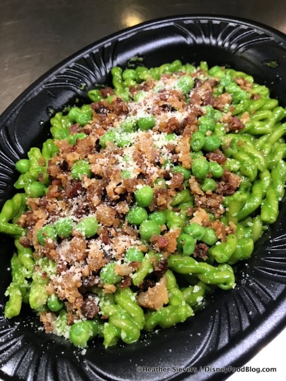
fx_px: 308
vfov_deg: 63.4
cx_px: 143
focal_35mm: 28
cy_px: 190
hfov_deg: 49.8
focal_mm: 3.99
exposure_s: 1/20
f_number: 1.8
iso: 40
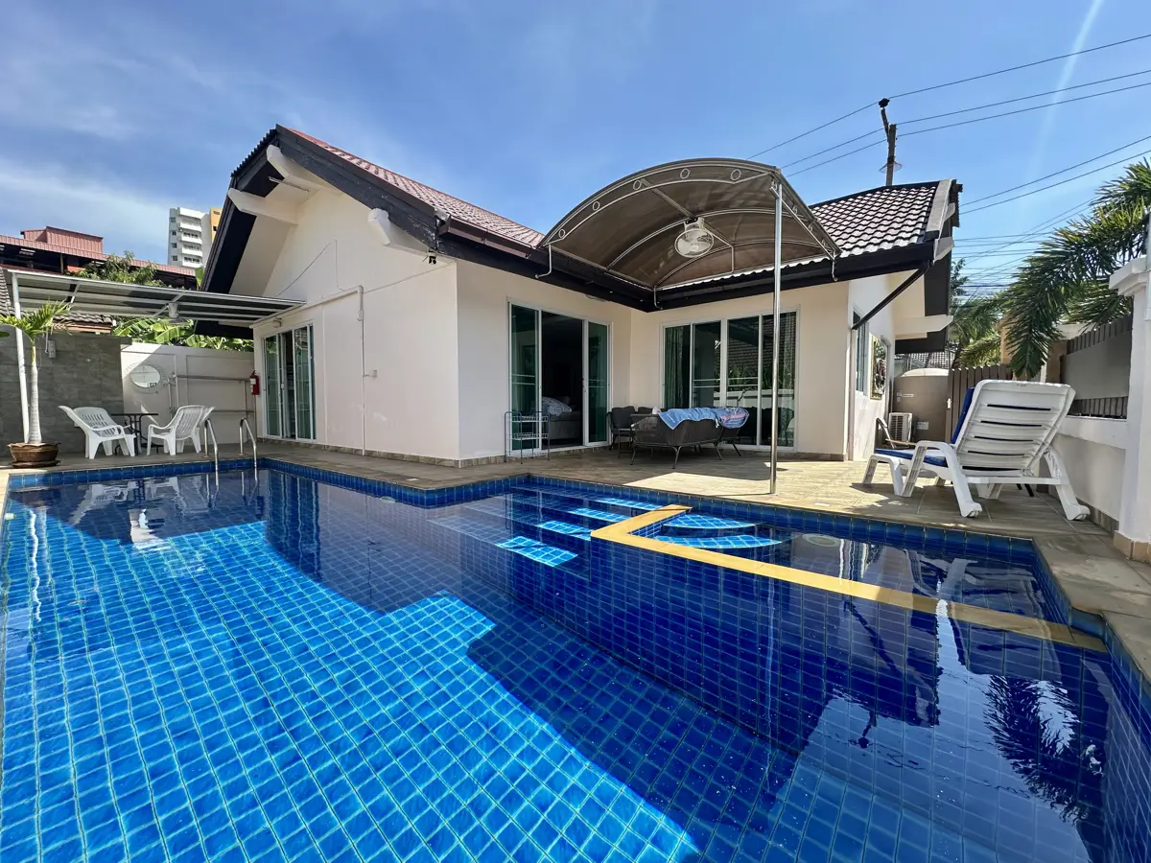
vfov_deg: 85.7
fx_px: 466
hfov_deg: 102.1
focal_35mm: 14
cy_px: 432
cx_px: 576
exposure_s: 1/888
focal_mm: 2.22
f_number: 2.2
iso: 40
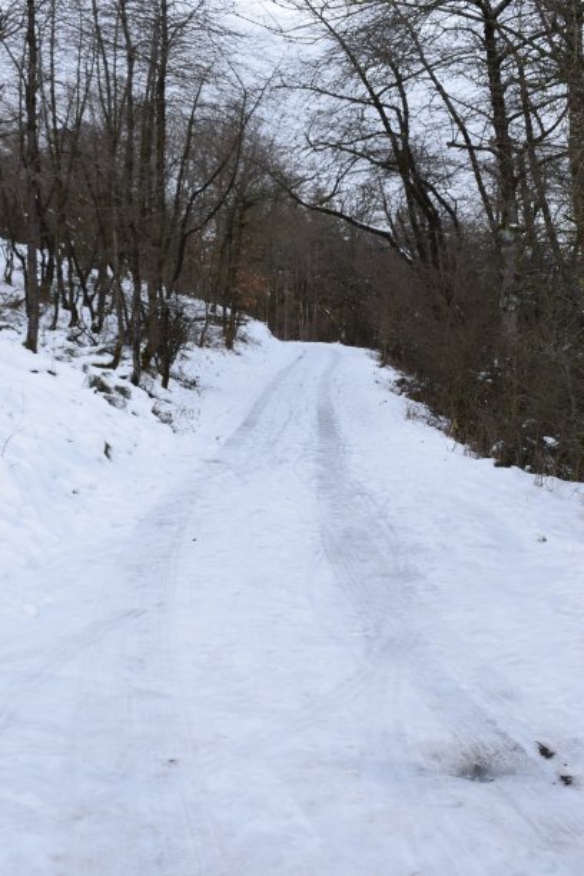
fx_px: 1131
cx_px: 292
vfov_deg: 42.3
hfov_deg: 28.9
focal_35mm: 46
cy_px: 438
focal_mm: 31
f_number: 8
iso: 280
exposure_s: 1/250
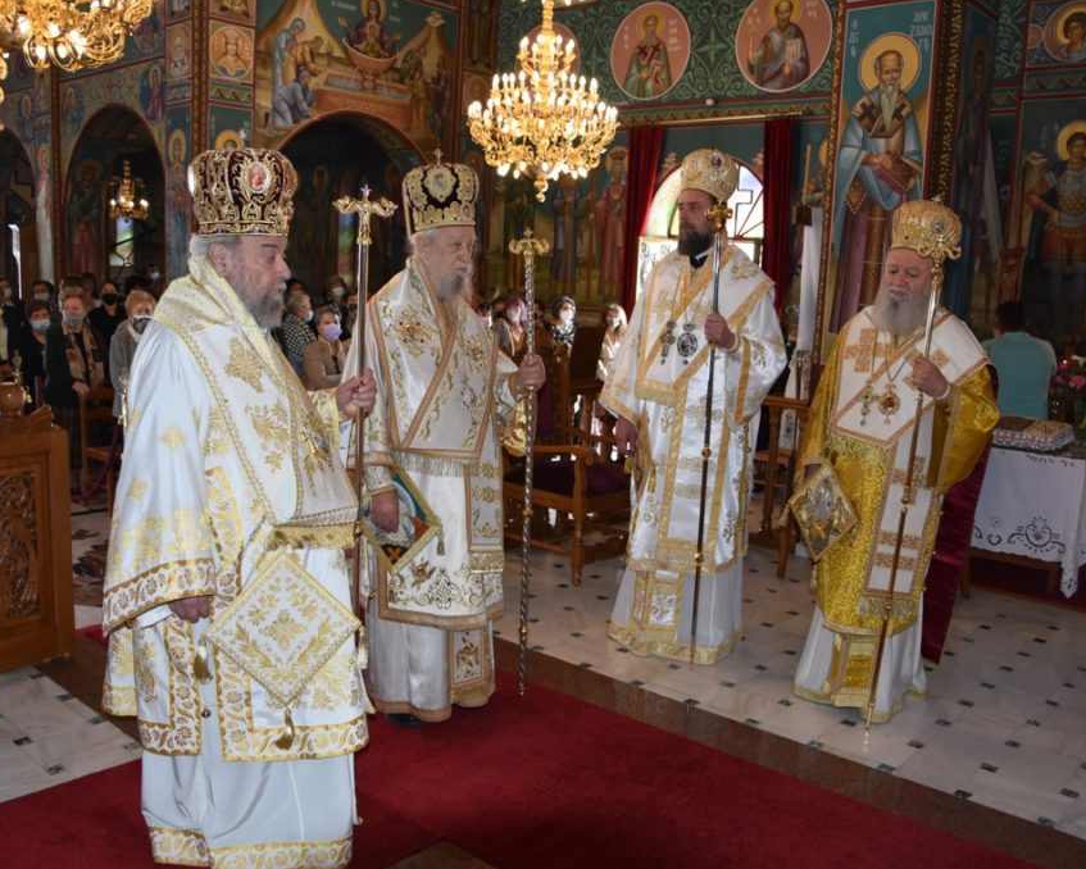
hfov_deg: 31.7
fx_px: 1915
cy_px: 434
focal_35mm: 60
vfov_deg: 25.6
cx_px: 523
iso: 800
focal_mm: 35
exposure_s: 1/60
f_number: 5
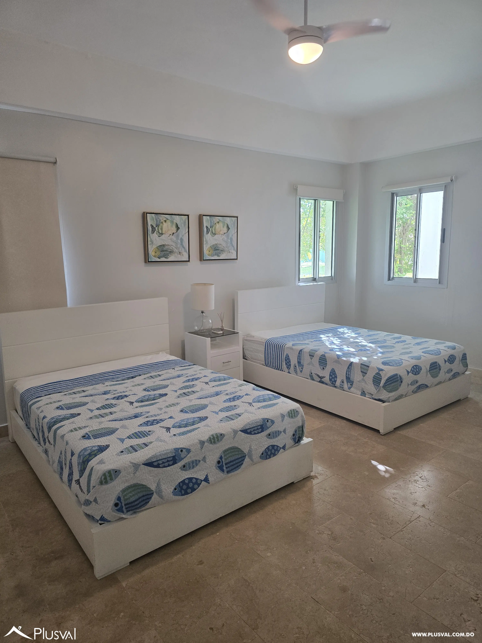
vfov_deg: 73.9
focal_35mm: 23
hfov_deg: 58.9
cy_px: 322
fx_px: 427
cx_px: 241
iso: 200
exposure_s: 1/180
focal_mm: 6.3
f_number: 1.7
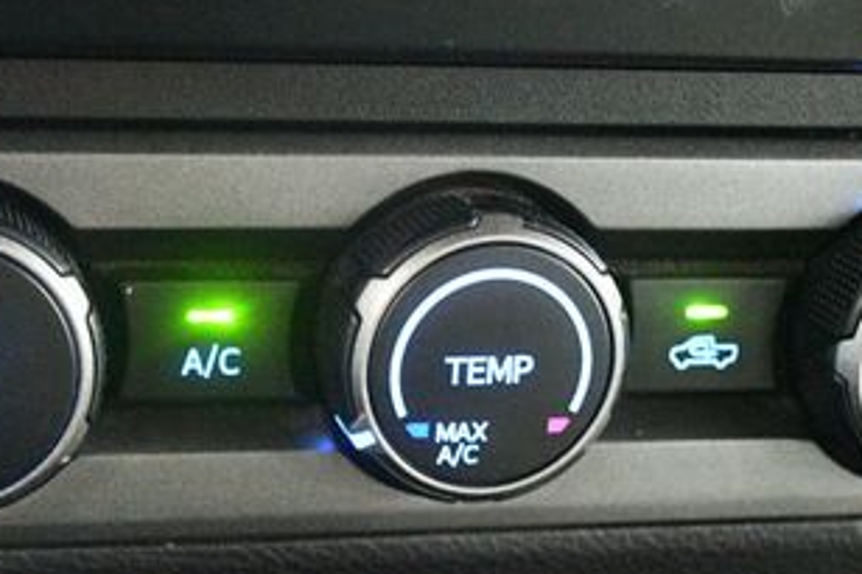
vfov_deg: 16.7
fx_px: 1938
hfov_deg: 25.0
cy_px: 496
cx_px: 316
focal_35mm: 81
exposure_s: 1/13
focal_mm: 26
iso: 12800
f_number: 4.2
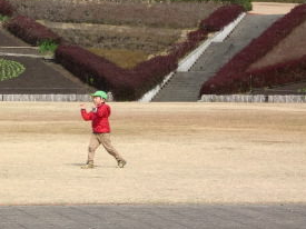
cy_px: 117
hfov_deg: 8.0
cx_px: 18
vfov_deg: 6.0
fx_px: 2182
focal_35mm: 247
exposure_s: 1/320
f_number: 5.9
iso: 64
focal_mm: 18.9
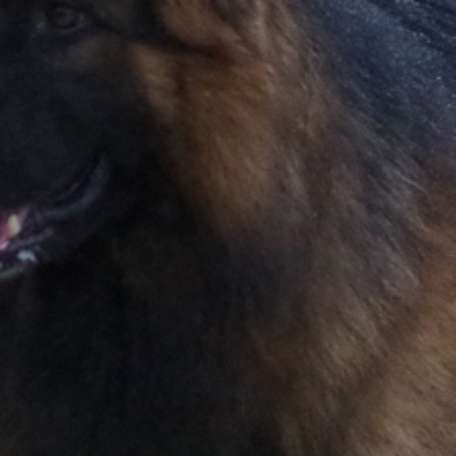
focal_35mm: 833
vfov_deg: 2.1
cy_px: 428
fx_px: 12415
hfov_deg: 2.1
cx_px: 598
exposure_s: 1/500
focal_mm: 115
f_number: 7.1
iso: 3200
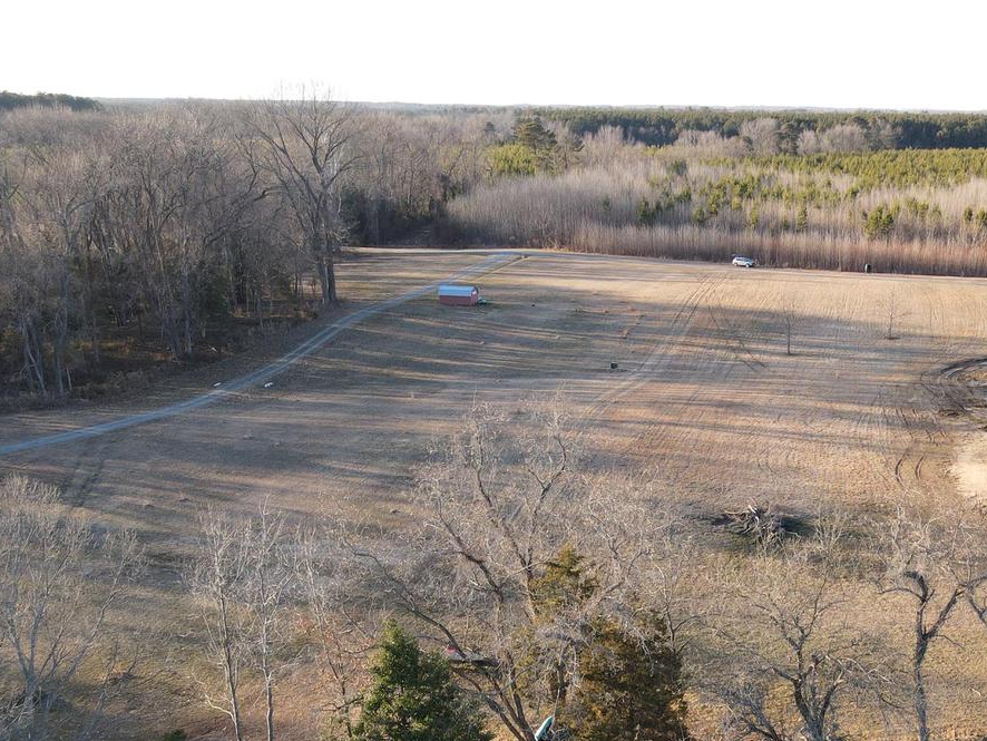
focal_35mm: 39
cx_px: 698
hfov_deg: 46.7
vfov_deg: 35.6
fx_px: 1112
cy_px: 598
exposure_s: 1/120
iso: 100
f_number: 2.8
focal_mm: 4.5
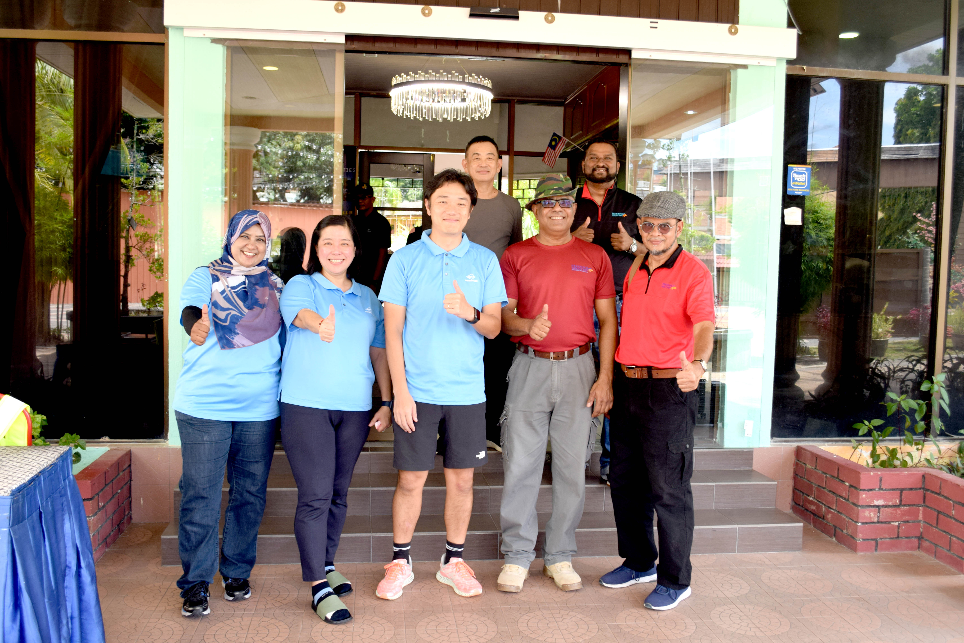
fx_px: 884
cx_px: 482
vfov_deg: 40.0
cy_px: 322
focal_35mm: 33
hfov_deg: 57.2
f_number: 5.6
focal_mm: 22
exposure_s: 1/125
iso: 400
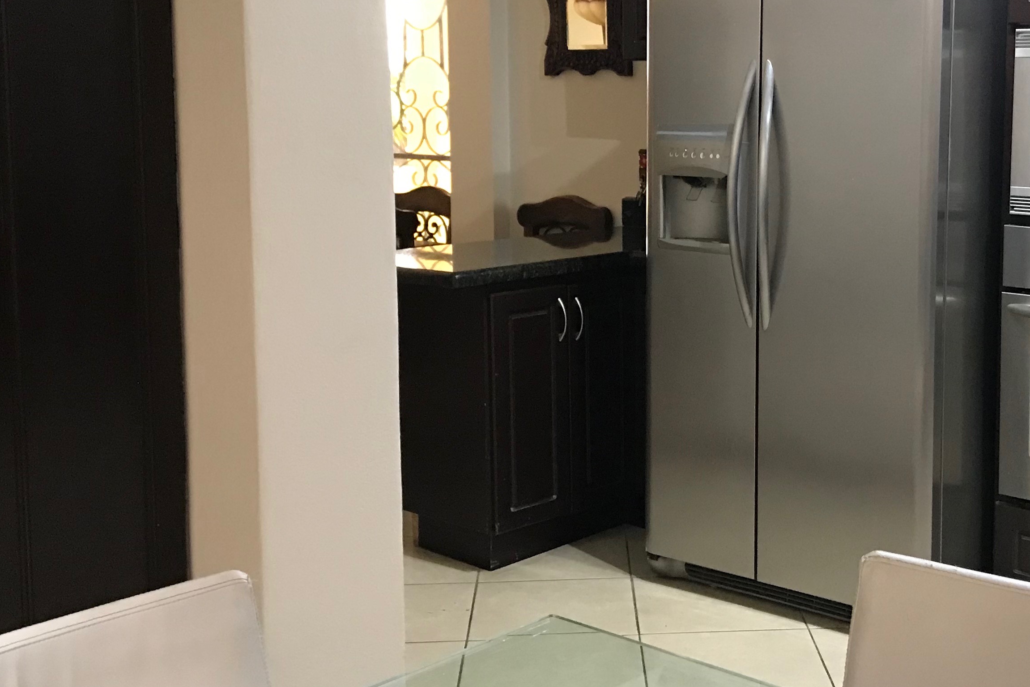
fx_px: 1459
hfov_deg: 38.4
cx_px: 692
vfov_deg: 26.4
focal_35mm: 51
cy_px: 259
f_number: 1.8
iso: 100
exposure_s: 1/12
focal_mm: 3.99
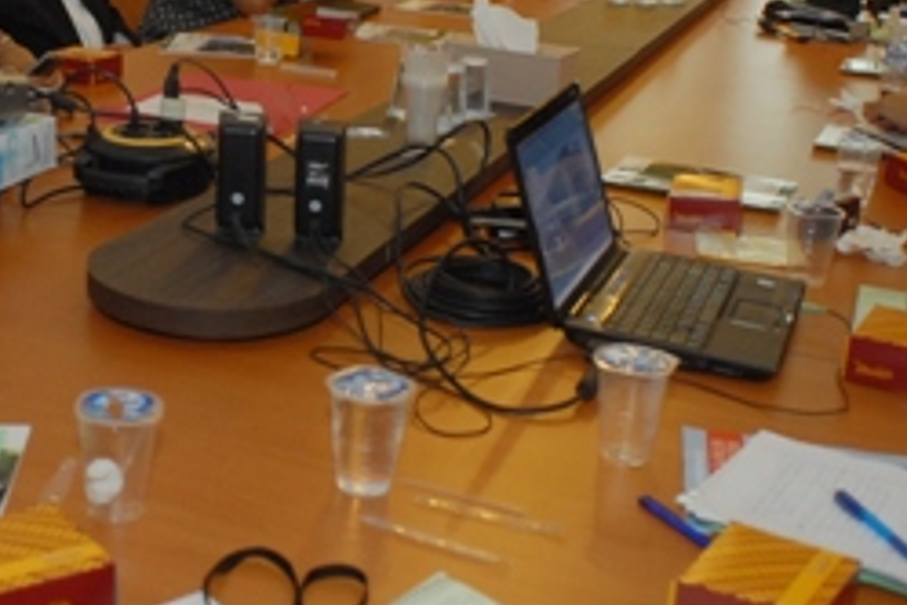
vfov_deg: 24.8
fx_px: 1360
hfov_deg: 36.0
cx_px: 229
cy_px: 160
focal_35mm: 54
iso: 400
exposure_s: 1/30
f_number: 4
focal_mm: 20
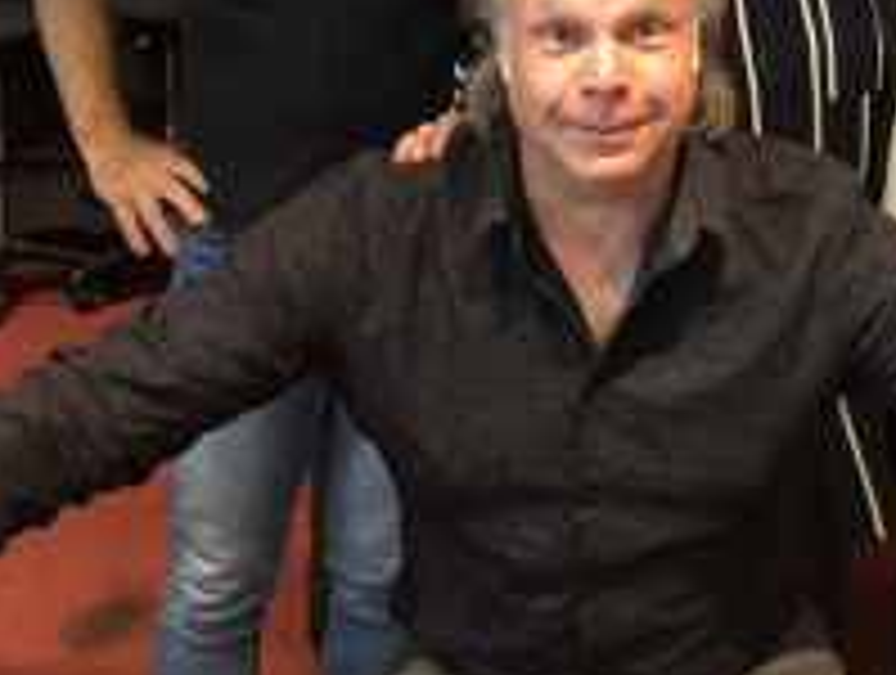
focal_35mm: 70
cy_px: -38
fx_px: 1815
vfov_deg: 20.3
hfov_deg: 27.3
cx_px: 675
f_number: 1.8
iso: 100
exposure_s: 1/4
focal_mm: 3.99
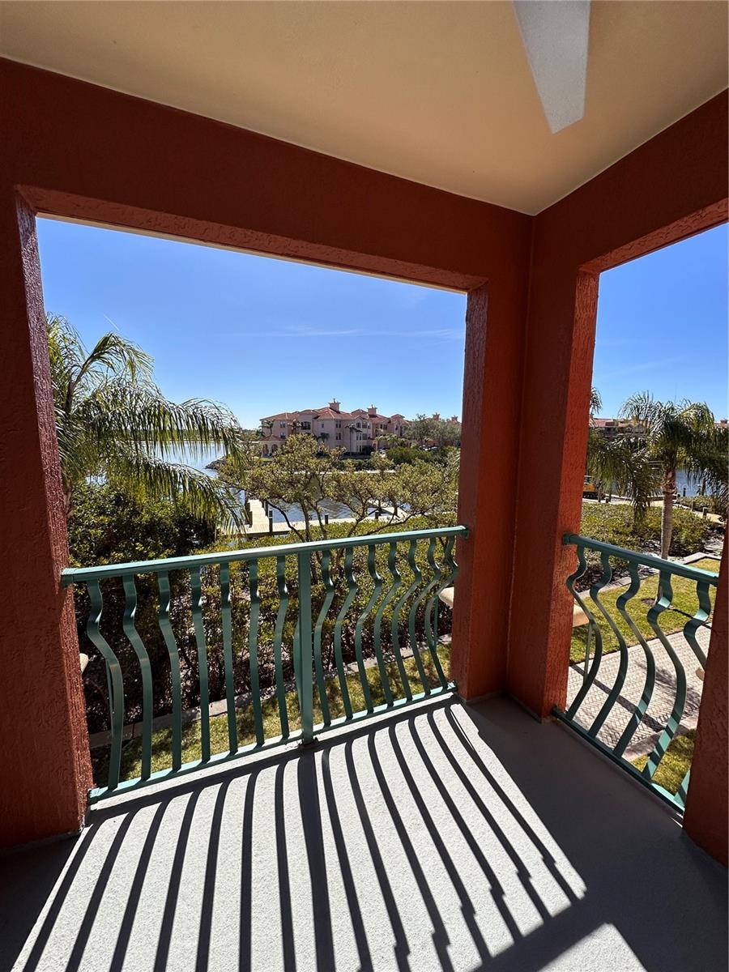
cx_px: 364
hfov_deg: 85.7
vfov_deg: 102.1
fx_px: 393
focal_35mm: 14
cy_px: 486
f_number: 2.2
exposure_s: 1/2053
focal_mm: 2.22
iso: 50
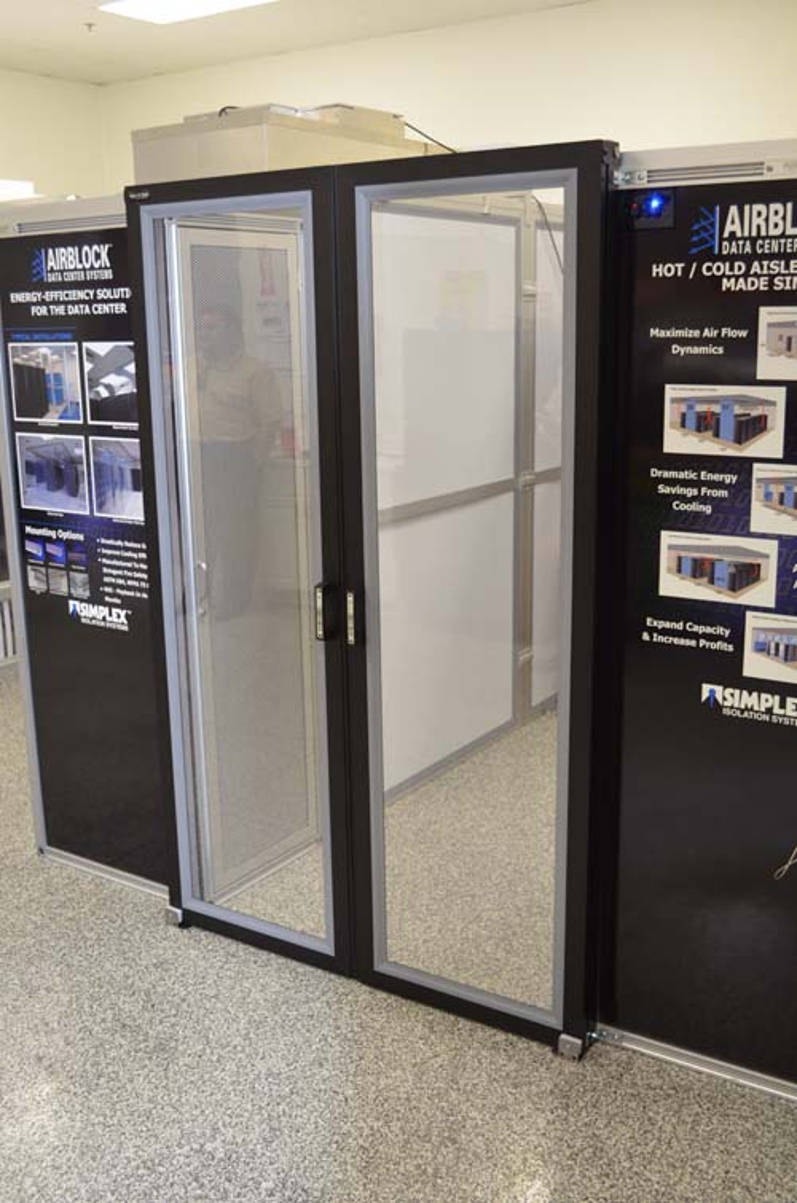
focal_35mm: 36
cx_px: 398
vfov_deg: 53.2
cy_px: 602
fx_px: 1201
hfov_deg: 36.7
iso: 1000
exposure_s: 1/60
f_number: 4
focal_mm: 24
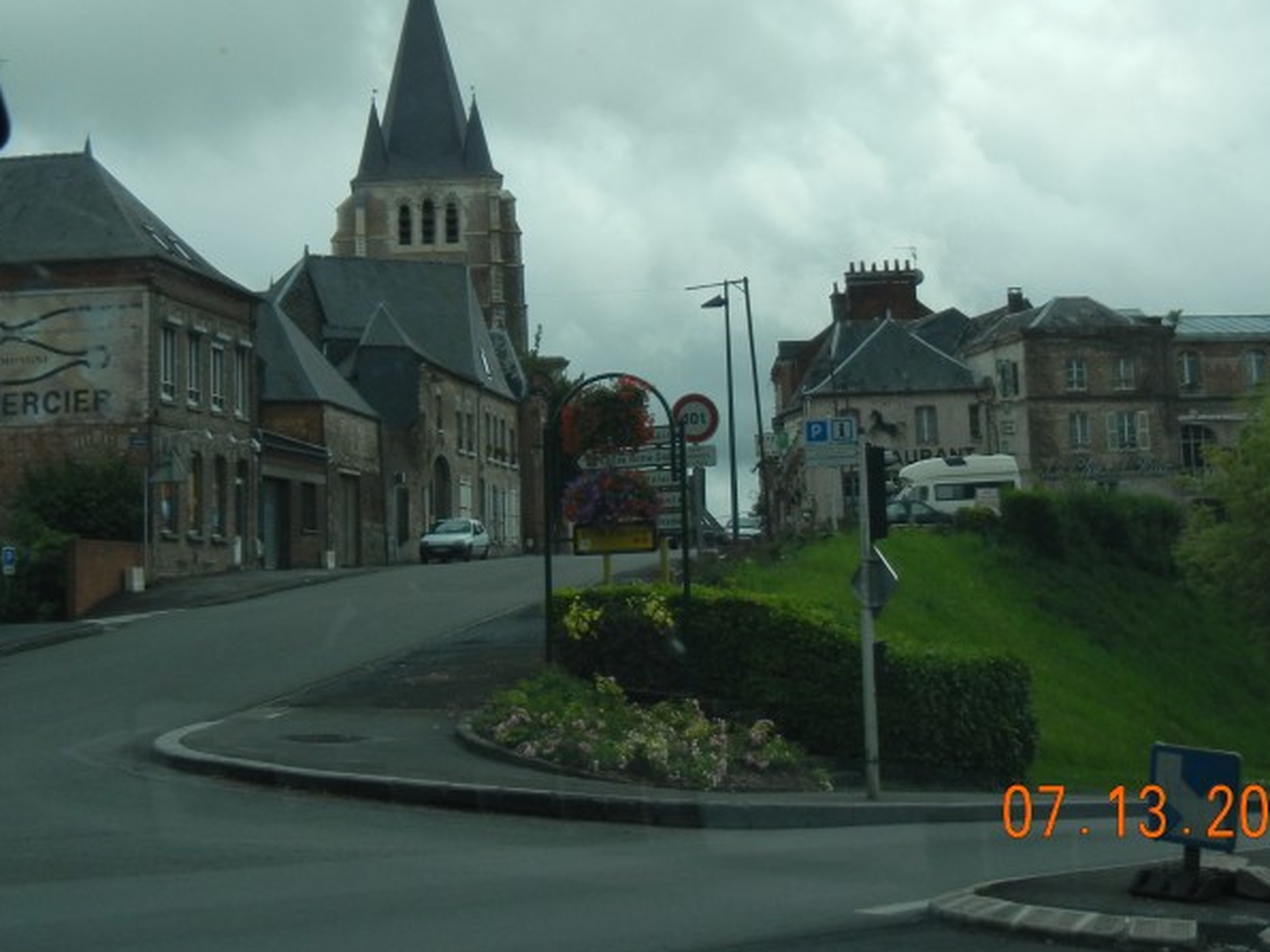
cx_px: 582
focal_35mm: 67
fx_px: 2458
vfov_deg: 21.6
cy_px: 164
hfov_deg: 29.0
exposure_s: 1/434
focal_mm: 7.1
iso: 160
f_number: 7.4
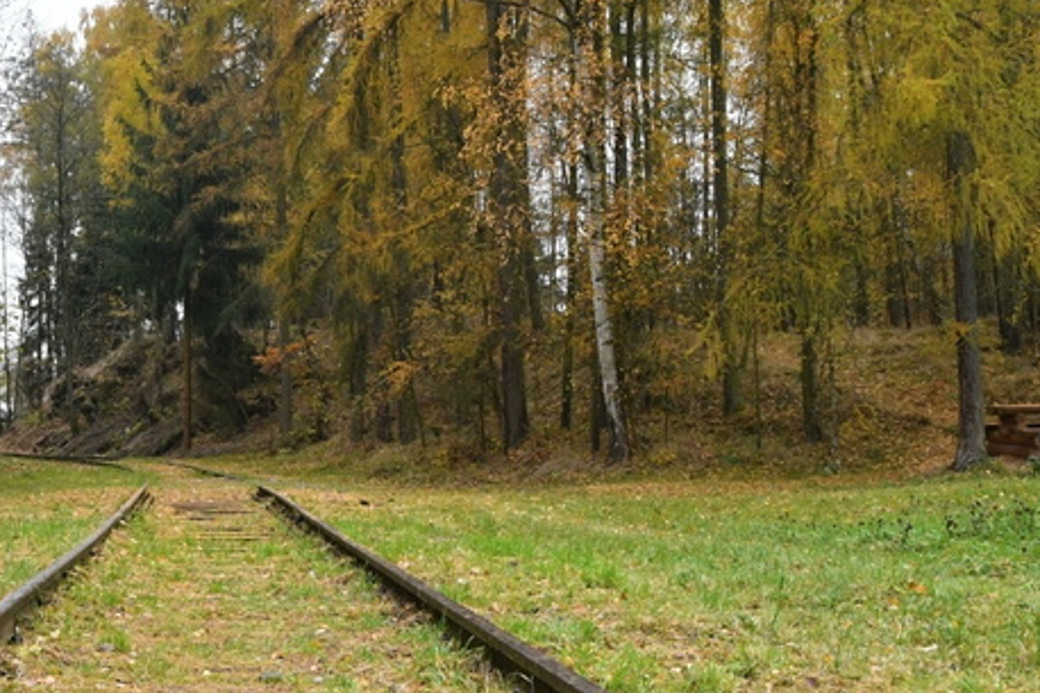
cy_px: 274
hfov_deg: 35.3
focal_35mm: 55
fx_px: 1588
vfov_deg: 24.6
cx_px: 229
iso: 640
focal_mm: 17
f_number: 8
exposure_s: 1/160
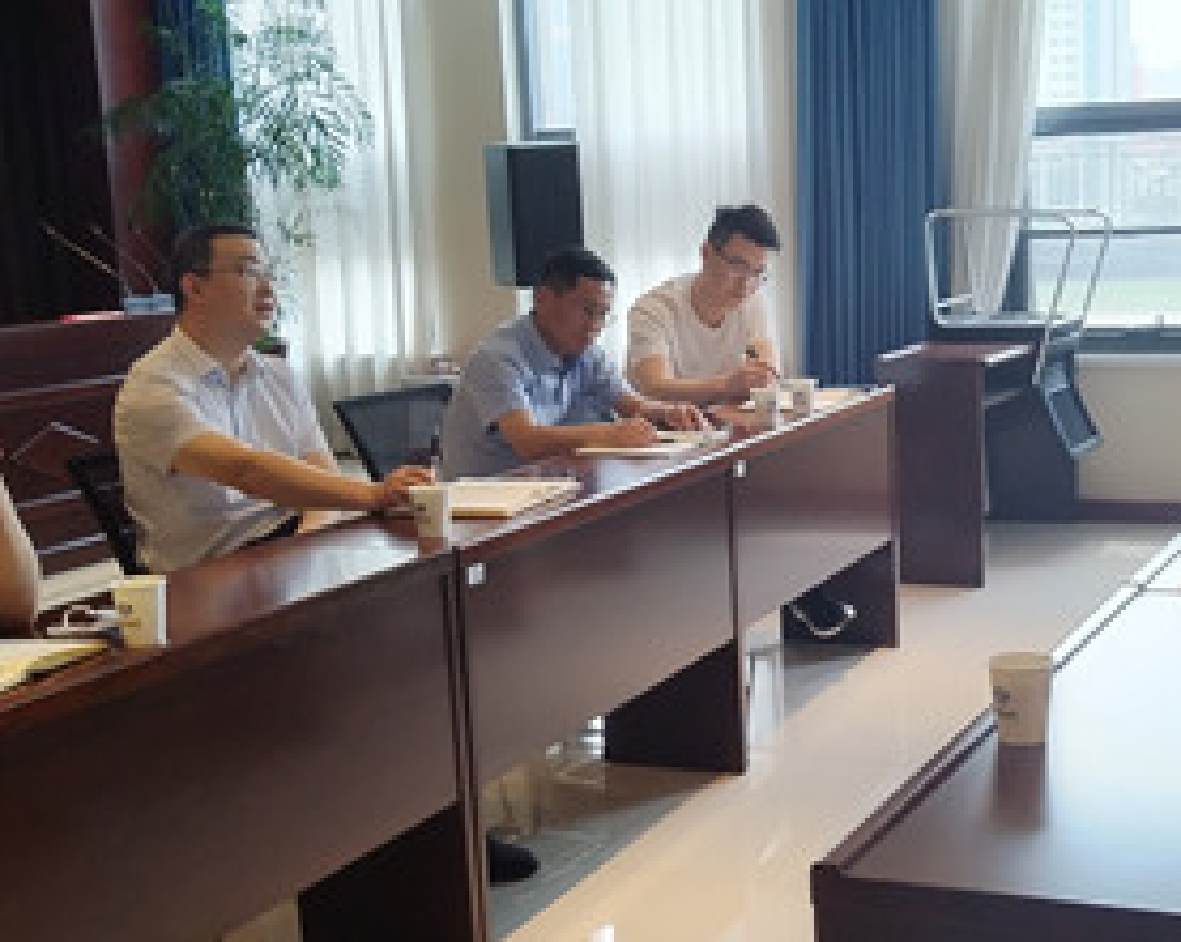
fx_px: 1920
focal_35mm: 55
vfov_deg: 27.5
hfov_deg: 33.8
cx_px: 802
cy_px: 575
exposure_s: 1/100
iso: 159
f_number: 1.8
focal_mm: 4.75
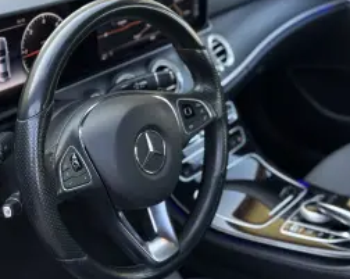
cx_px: 144
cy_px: 158
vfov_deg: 22.8
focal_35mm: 67
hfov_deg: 28.3
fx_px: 693
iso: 100
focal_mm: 6.76
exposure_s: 1/120
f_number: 1.78
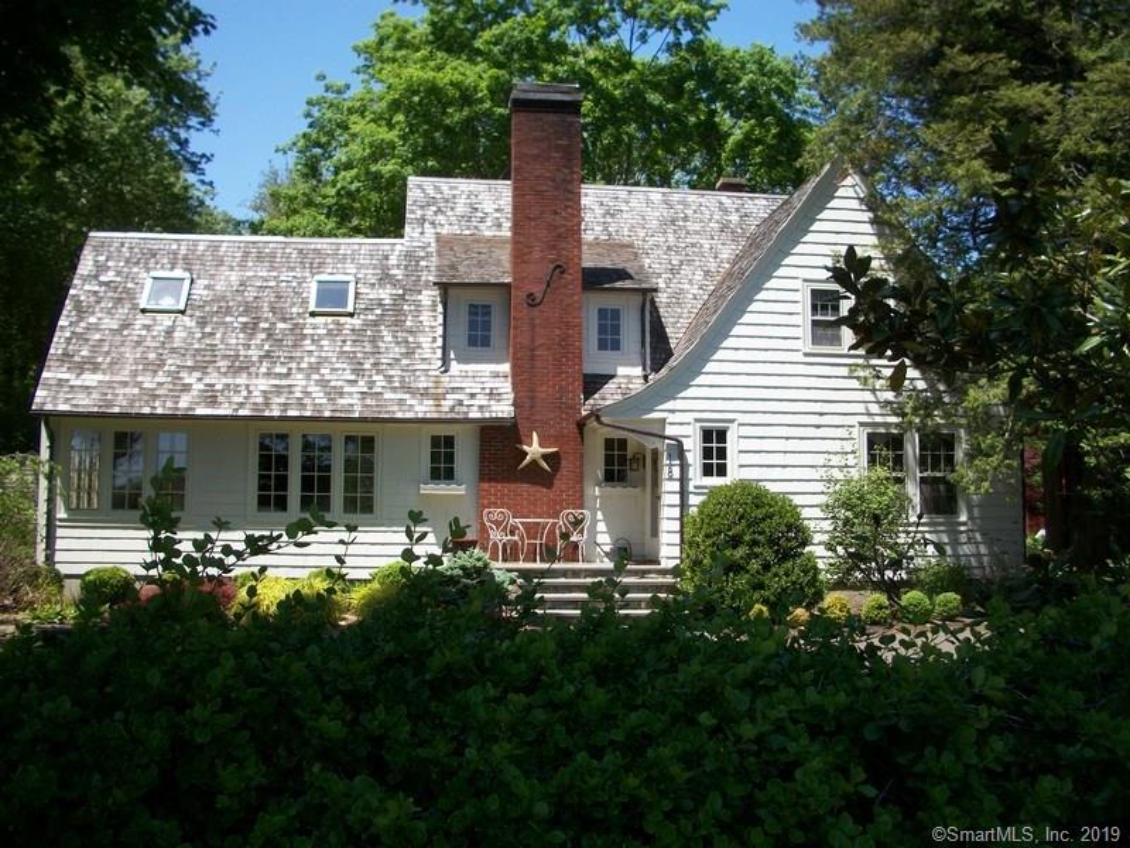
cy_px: 424
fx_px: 1143
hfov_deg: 52.6
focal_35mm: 35
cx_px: 565
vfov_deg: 40.7
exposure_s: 1/640
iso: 80
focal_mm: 6.3
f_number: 3.1
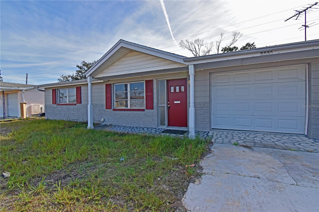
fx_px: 146
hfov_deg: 95.0
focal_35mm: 16
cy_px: 106
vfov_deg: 72.0
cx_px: 160
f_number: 10
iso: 400
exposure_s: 1/640
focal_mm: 11
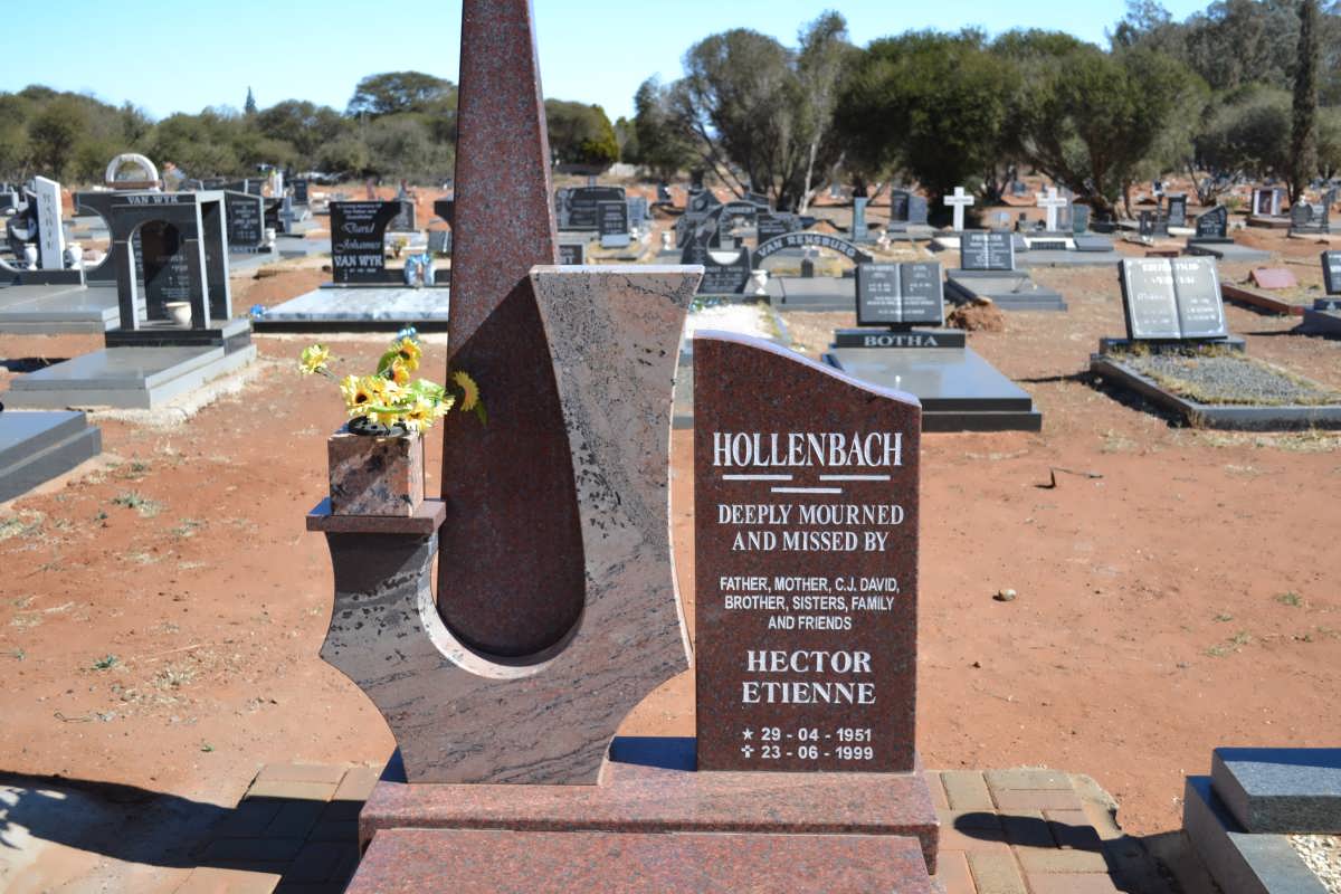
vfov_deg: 34.2
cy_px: 447
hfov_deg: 49.6
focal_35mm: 39
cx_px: 670
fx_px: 1453
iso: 100
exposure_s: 1/125
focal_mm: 26
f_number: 5.6
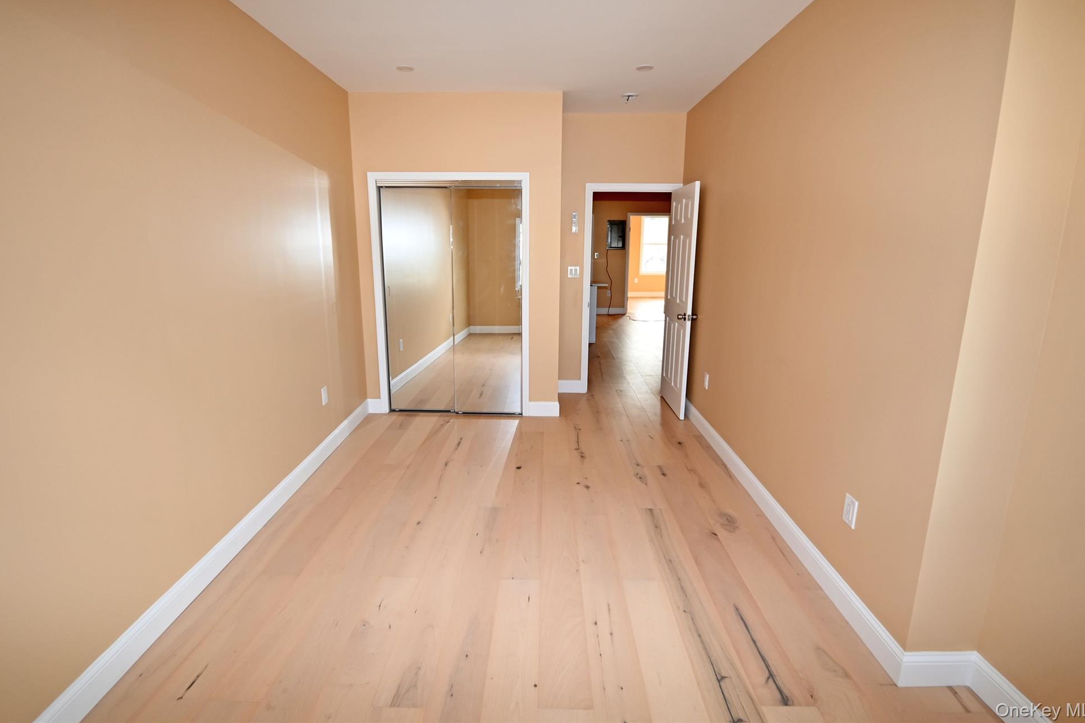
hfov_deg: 96.7
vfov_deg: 73.7
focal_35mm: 16
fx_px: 482
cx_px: 532
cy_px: 338
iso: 200
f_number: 4
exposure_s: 1/60
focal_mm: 10
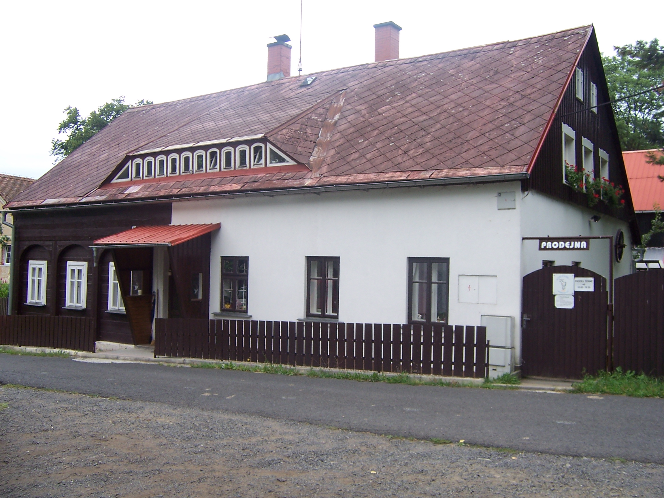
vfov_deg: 42.9
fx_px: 633
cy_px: 249
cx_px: 332
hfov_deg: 55.4
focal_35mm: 33
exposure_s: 1/180
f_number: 3.4
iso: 80
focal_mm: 5.5
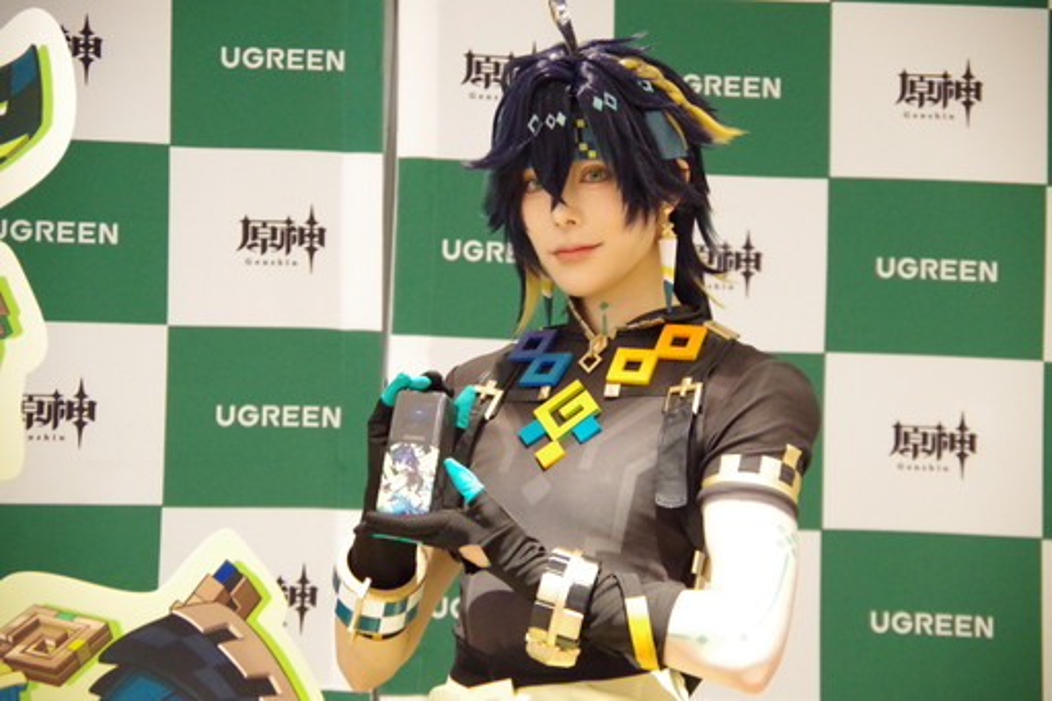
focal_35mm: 132
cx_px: 526
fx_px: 3856
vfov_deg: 10.4
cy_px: 350
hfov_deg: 15.5
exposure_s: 1/80
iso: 6400
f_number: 5.6
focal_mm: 88
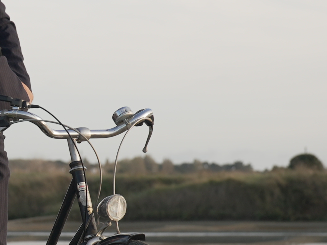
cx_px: -83
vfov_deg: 7.7
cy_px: 123
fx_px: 1832
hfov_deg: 10.0
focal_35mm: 194
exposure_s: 1/50
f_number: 4
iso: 200
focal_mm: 50
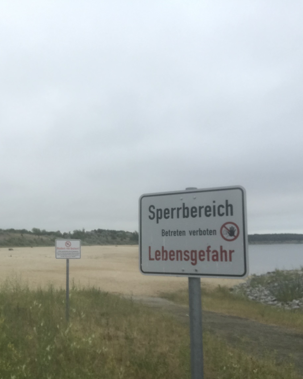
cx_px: 71
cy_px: 189
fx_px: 471
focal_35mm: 42
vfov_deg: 43.8
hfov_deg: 34.8
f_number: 2.2
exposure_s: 1/176
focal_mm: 2.87
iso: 25
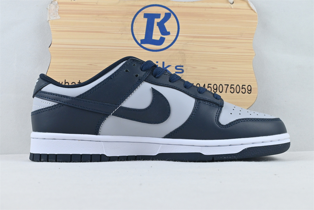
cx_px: 157
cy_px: 105
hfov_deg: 40.0
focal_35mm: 50
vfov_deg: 27.3
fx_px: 432
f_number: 10
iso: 1000
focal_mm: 33
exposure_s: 1/125
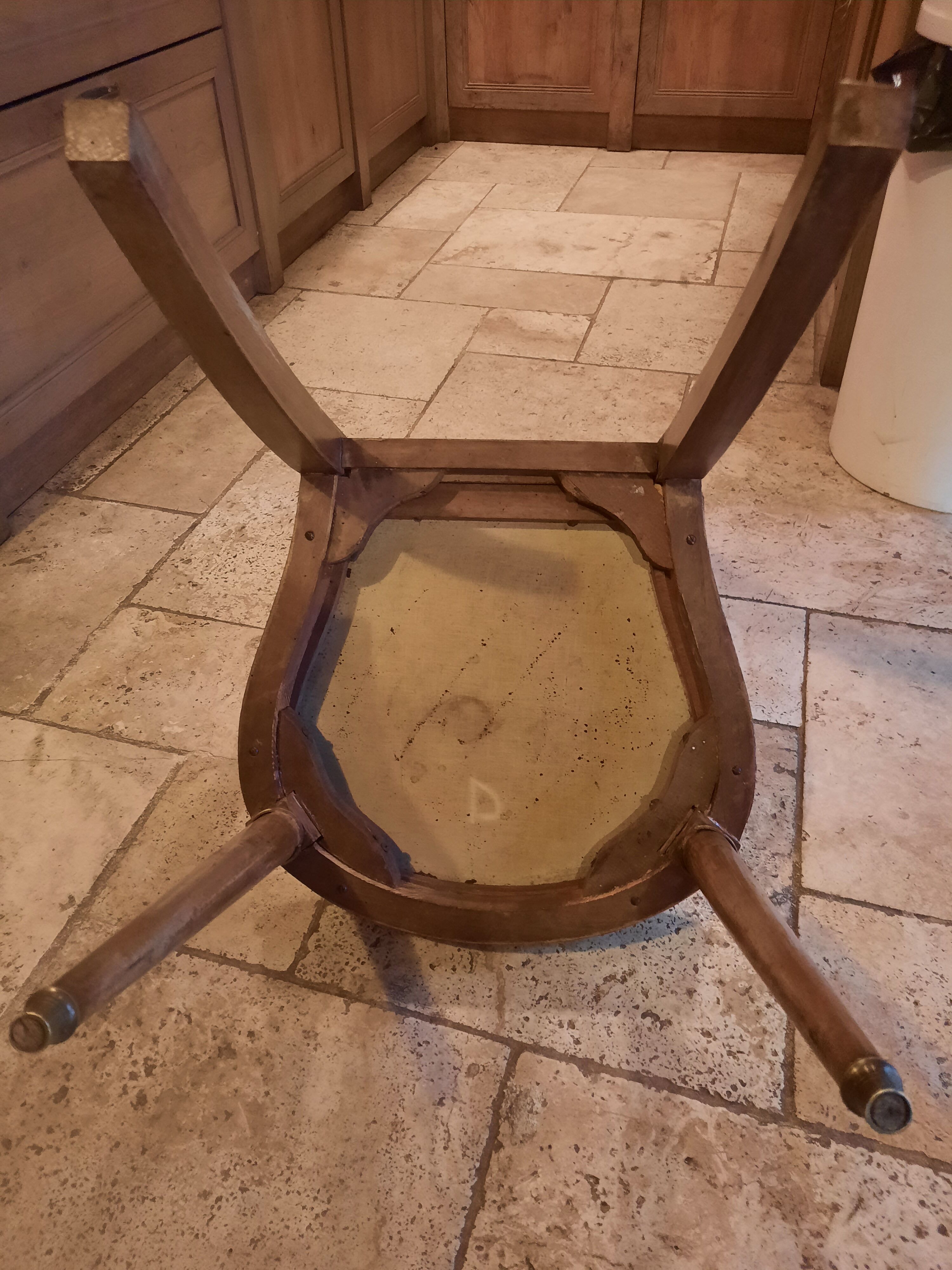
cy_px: 635
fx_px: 917
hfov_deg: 54.9
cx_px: 476
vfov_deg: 69.4
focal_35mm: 25
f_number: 2
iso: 640
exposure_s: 1/25
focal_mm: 4.6
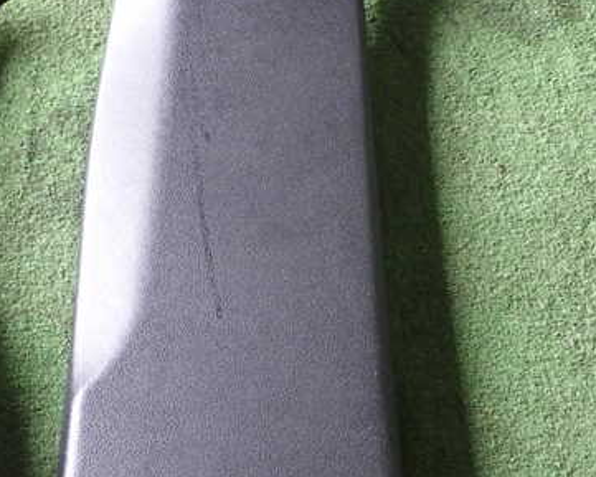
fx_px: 1659
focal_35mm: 94
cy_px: 152
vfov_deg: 16.3
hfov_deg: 20.3
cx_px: 225
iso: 640
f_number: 3.5
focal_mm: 10.35
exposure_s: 1/60
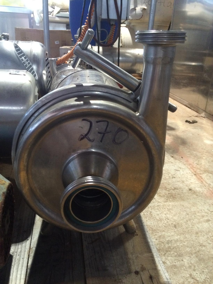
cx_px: 106
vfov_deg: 61.7
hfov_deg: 48.2
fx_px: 238
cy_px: 142
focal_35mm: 29
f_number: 2.2
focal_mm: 4.15
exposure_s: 1/15
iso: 250
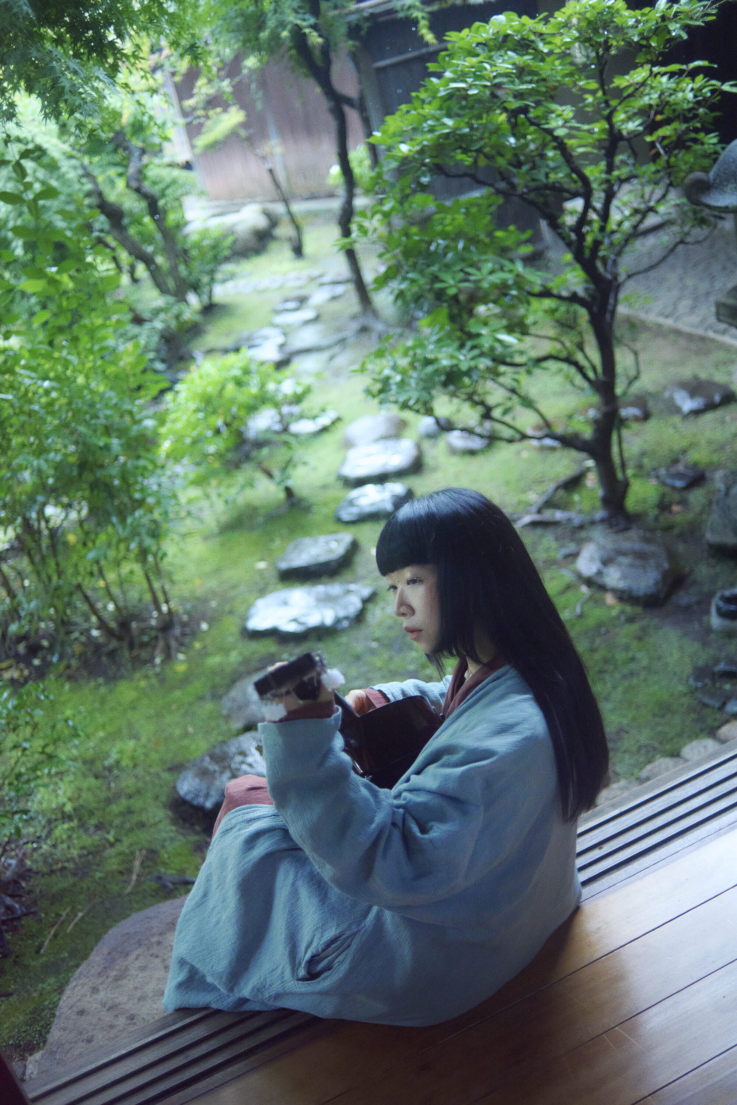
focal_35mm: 35
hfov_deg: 37.9
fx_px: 1074
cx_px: 368
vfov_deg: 54.4
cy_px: 552
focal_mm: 35
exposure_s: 1/1600
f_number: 2
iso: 800
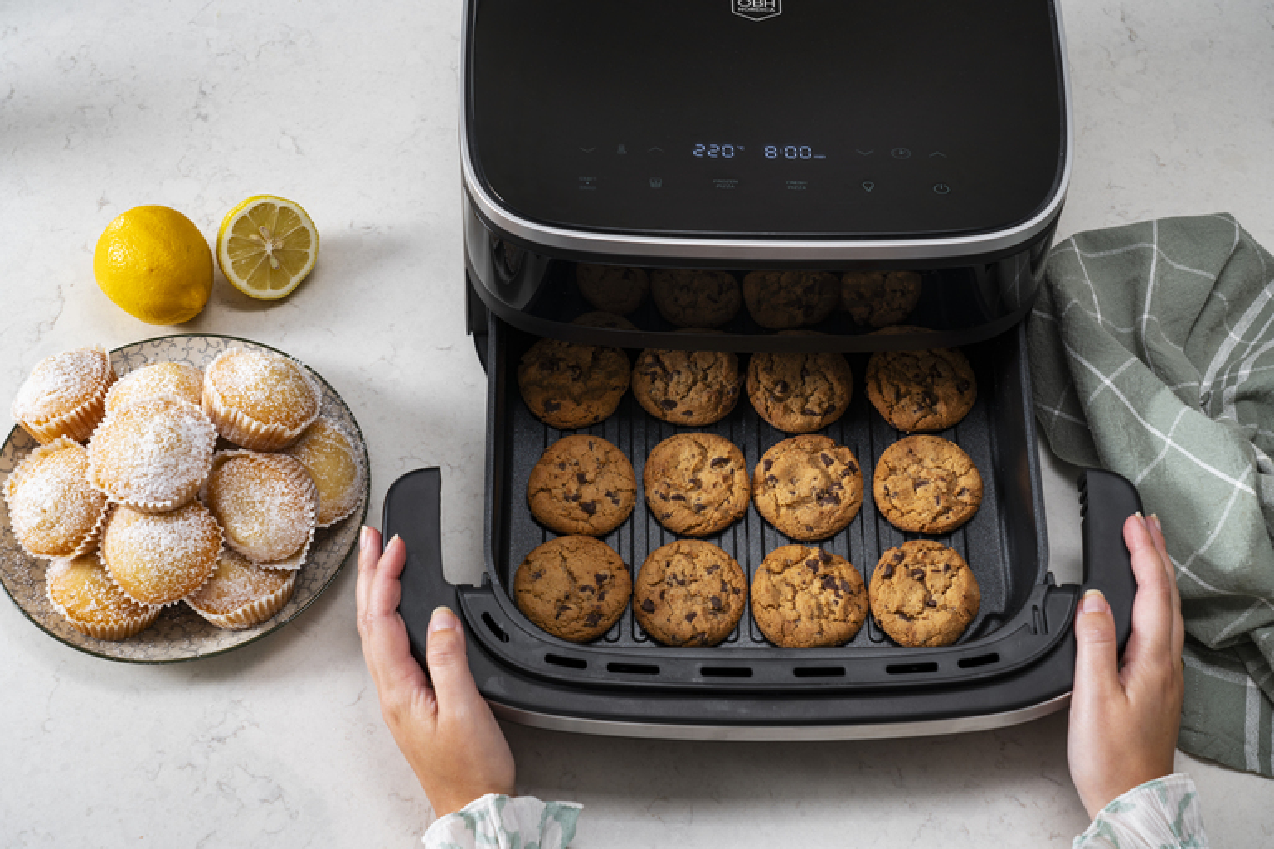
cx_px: 637
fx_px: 1911
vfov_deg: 25.1
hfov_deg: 36.9
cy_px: 424
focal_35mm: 54
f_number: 7.1
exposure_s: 1/160
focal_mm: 54
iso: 100
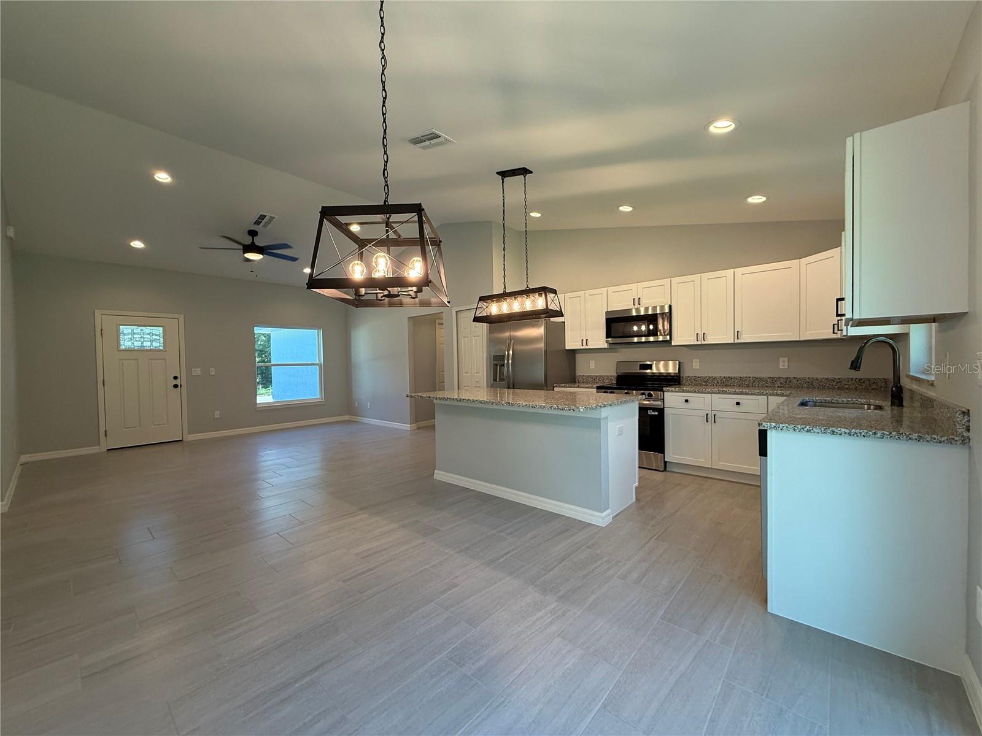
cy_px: 368
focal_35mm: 14
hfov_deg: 102.1
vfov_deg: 85.7
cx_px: 491
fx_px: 397
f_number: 2.2
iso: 160
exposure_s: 1/120
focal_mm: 2.22
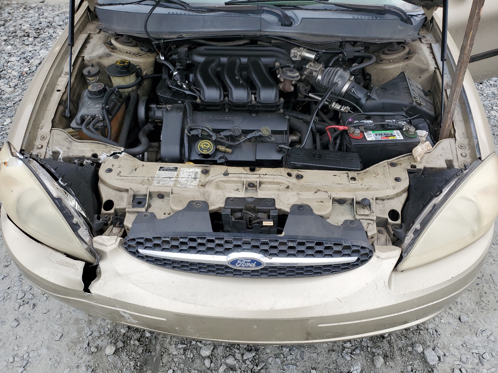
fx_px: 374
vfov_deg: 53.1
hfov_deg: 67.3
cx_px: 249
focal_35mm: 26
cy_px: 186
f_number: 1.5
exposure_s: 1/455
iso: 50
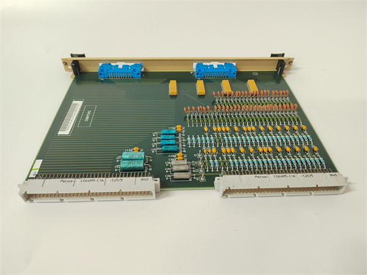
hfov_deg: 73.9
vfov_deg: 58.9
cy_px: 138
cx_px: 184
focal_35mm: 23
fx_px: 244
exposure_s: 1/50
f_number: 1.9
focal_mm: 5.52
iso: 1550
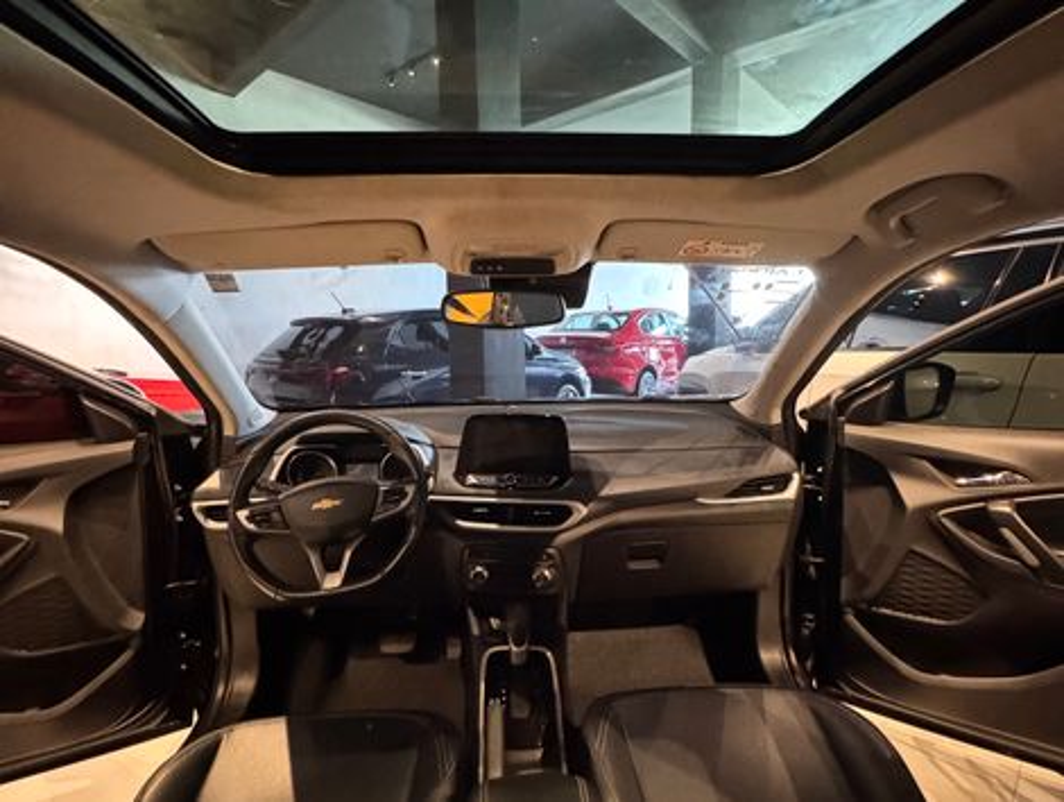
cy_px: 401
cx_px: 532
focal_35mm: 14
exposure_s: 1/23
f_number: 2.2
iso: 2500
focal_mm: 2.22
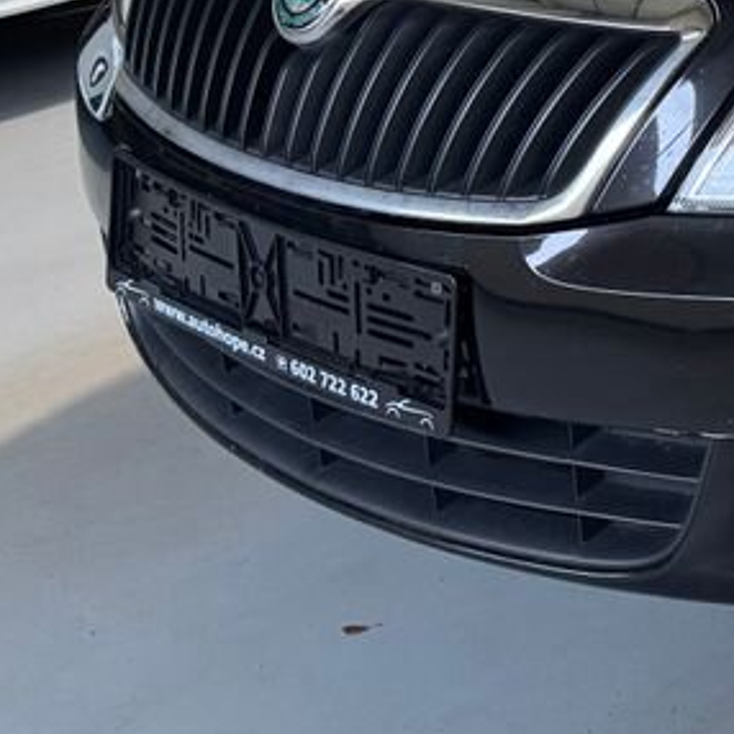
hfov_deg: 18.2
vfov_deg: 21.5
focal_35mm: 76
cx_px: 1306
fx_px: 1823
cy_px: -95
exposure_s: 1/60
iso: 250
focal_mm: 6.76
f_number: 1.78
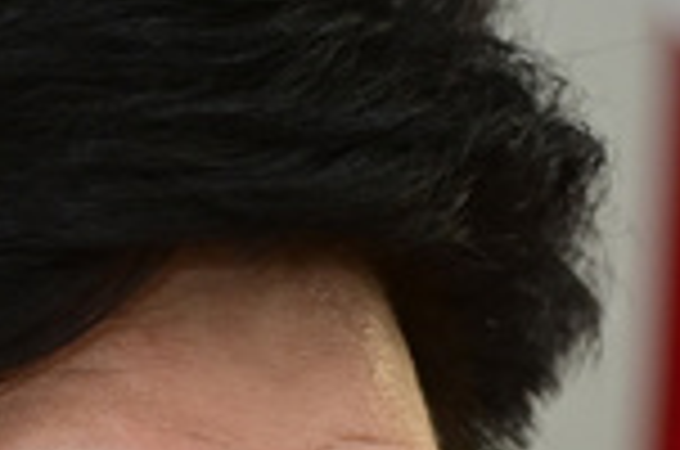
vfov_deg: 2.8
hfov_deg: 4.2
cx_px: 630
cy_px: 832
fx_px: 9255
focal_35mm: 491
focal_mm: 116
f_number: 2.8
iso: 640
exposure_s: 1/250
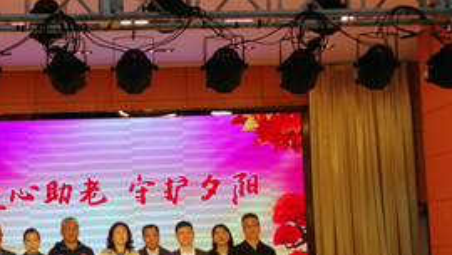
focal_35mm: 75
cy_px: 201
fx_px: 899
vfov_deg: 16.0
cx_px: 59
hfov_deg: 27.4
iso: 50
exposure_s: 1/108
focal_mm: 3.6
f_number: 1.8
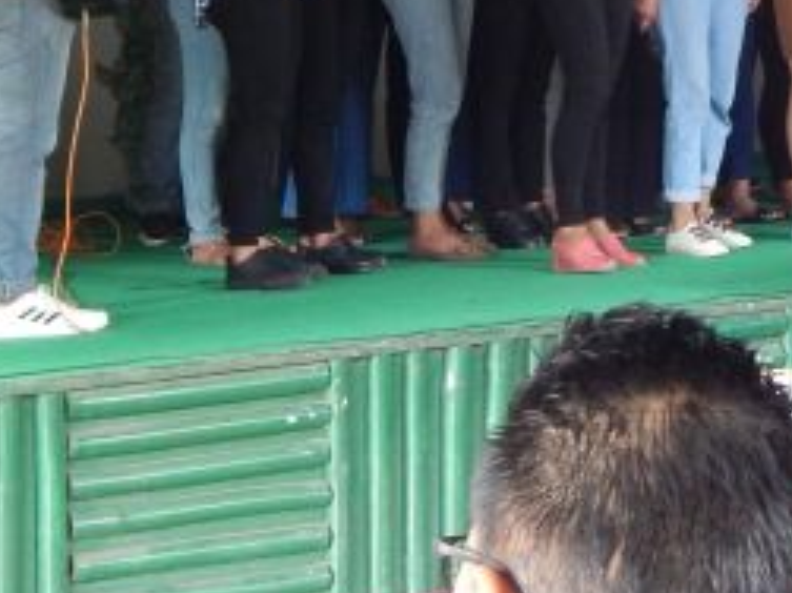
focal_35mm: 137
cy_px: -88
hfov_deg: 14.1
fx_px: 3133
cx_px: 836
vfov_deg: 10.7
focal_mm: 7.7
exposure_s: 1/20
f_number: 3.6
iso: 400
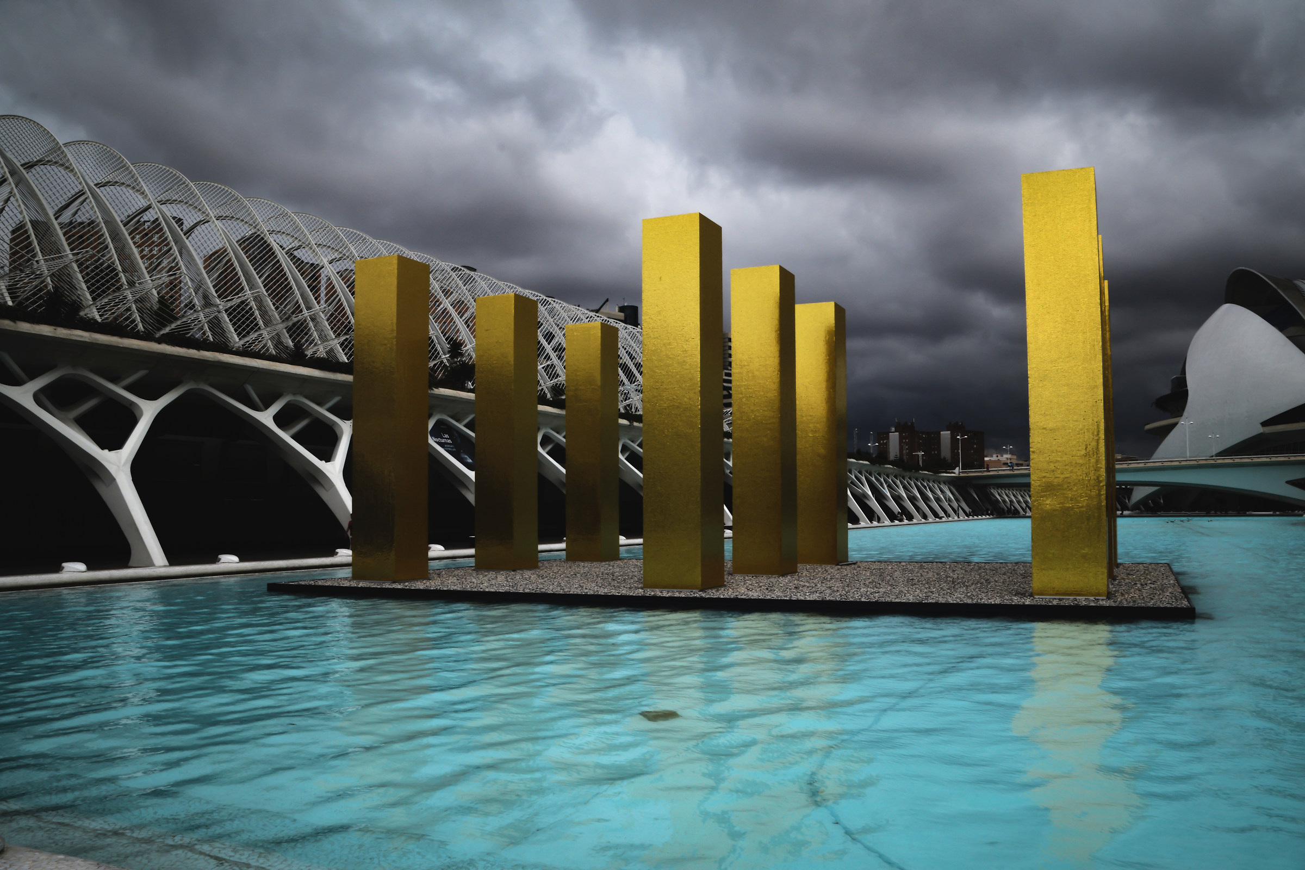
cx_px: 652
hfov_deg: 61.9
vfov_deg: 43.6
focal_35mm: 30
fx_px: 1087
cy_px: 435
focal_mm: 20
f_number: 22
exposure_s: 1/40
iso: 100
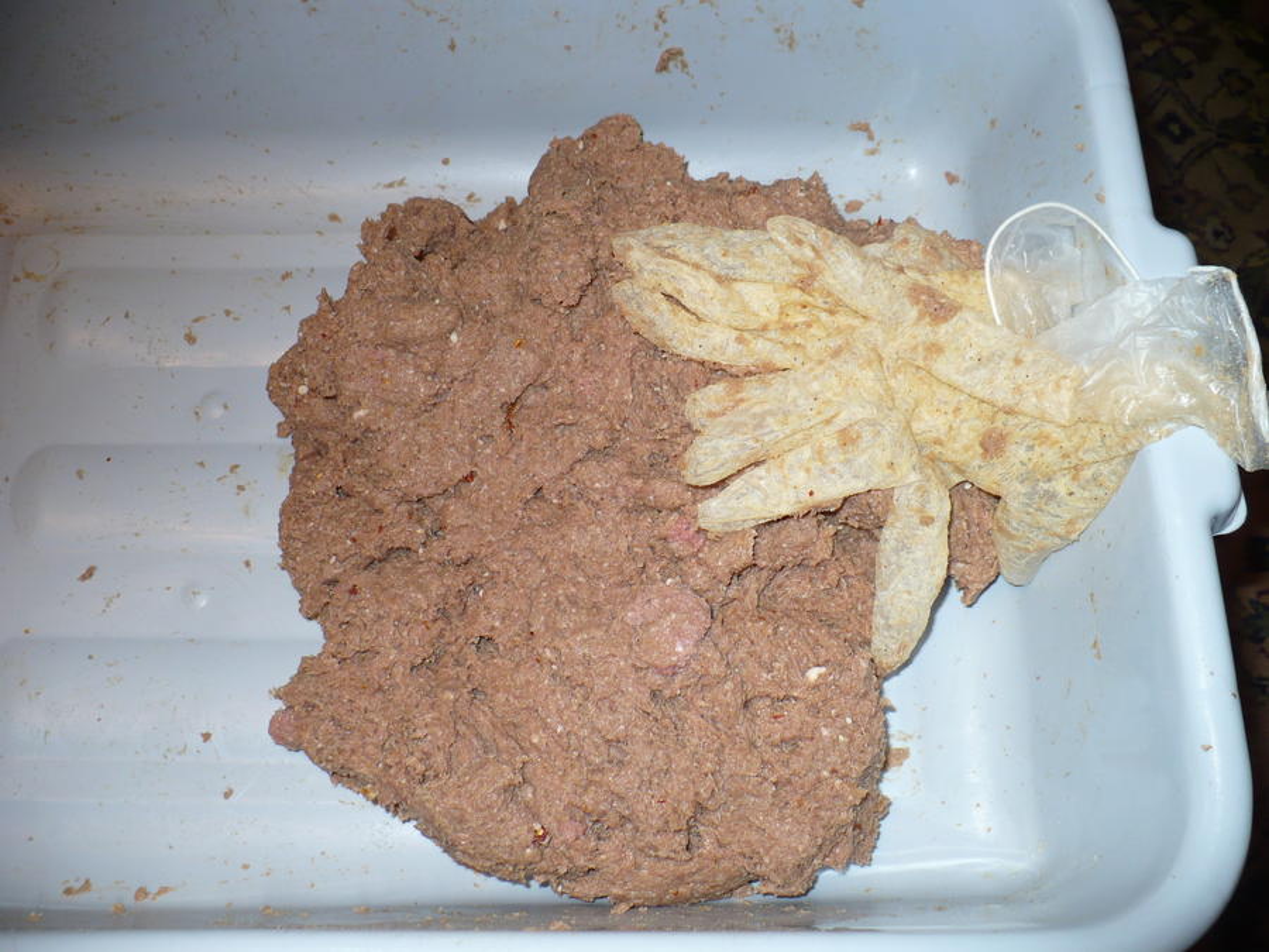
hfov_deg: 50.1
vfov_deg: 38.7
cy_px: 476
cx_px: 634
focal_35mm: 37
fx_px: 1356
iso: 100
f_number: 2.8
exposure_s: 1/30
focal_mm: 6.1
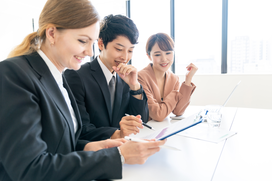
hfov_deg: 61.9
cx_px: 136
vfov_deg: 43.6
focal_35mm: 30
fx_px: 227
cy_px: 90
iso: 320
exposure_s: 1/160
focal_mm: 30
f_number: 4
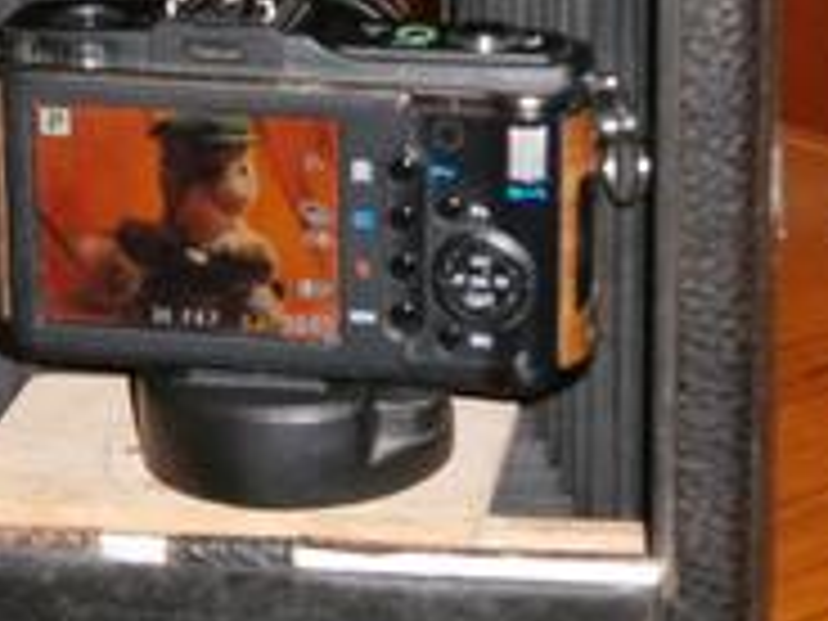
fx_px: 3062
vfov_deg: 11.6
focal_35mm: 128
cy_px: 187
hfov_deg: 15.3
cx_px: 220
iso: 125
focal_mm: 8.3
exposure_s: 1/40
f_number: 3.4
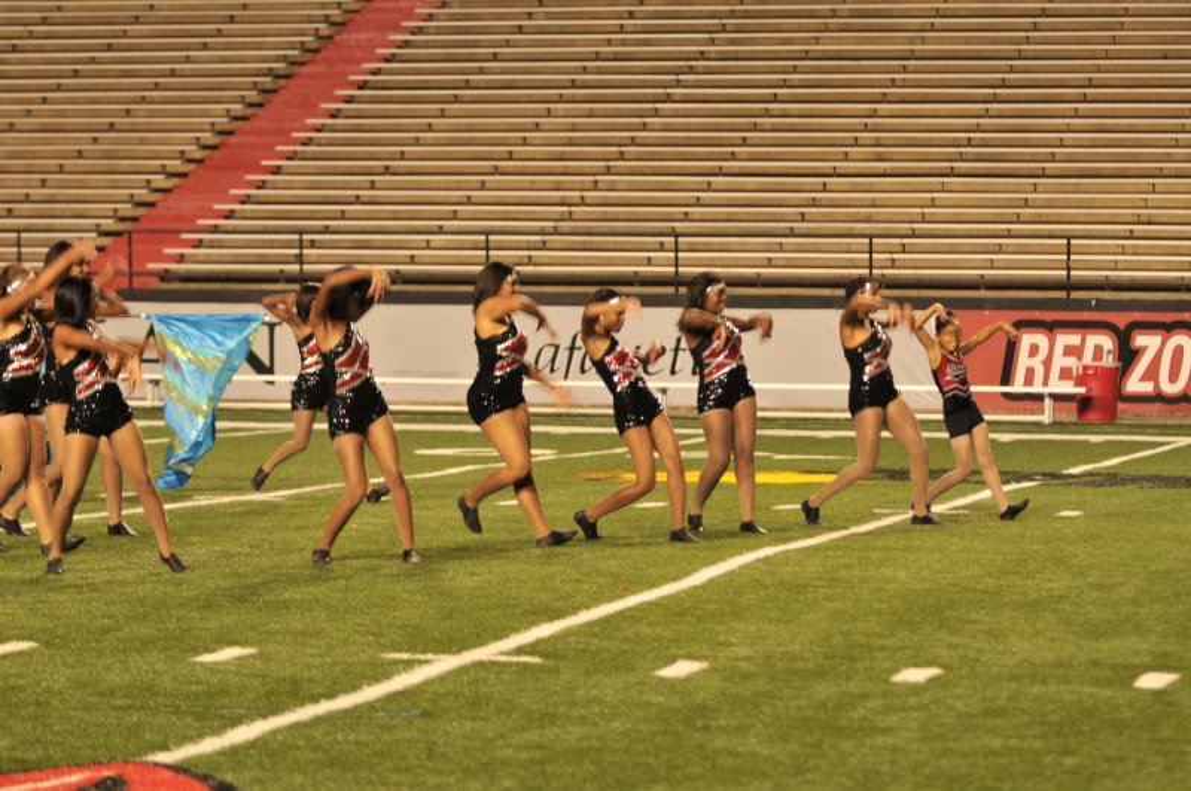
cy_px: 396
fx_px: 4708
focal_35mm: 142
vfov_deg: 9.6
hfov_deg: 14.4
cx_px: 596
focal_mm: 95
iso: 220
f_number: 2.8
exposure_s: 1/60
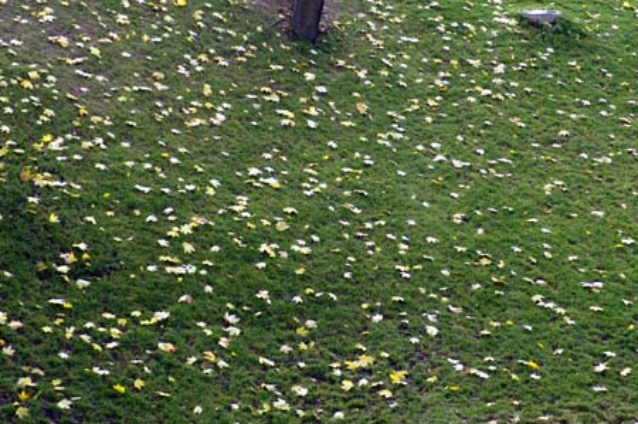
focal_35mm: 135
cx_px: 319
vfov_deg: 10.1
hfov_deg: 15.2
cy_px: 212
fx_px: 2390
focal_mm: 90
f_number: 6.3
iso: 1600
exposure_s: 1/800
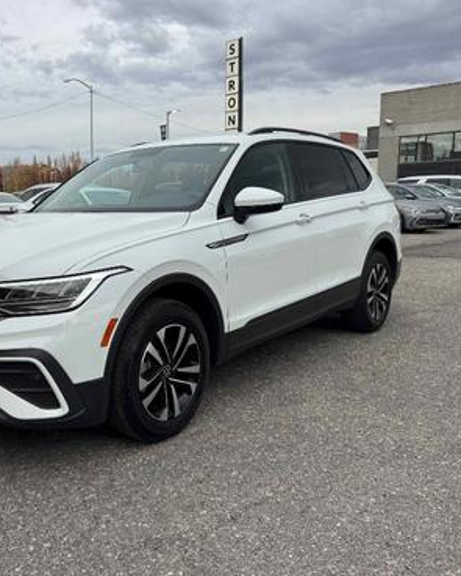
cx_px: 134
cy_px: 284
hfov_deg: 44.7
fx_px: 546
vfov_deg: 55.7
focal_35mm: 32
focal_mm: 6.76
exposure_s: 1/1637
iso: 80
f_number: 1.78
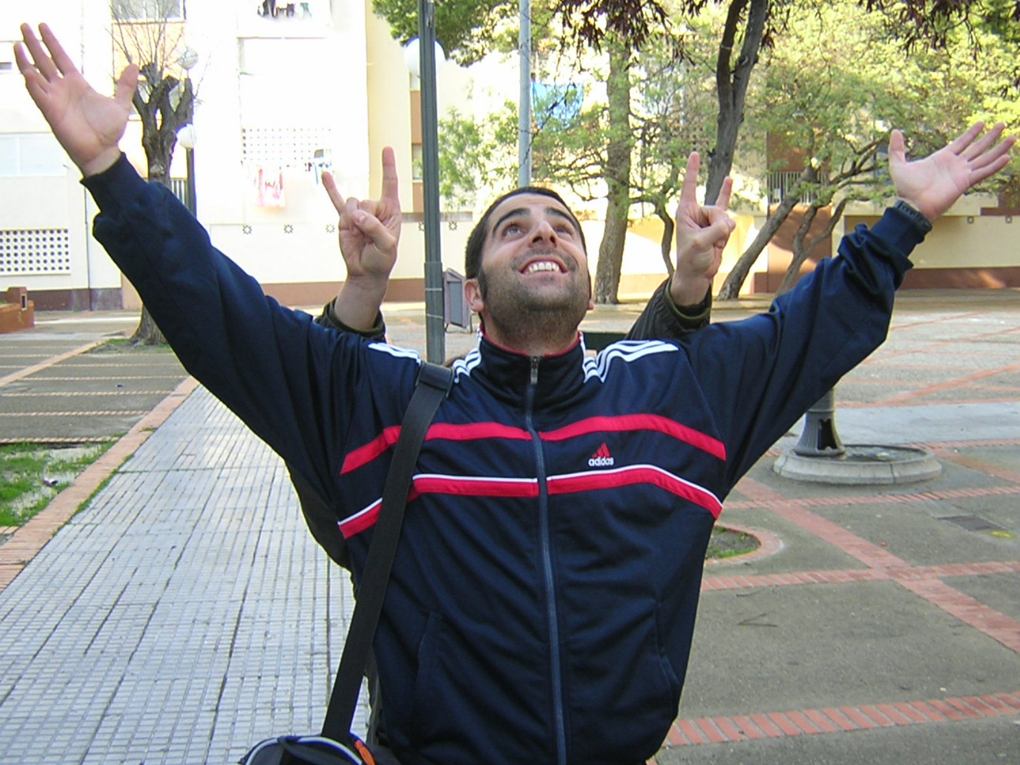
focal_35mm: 36
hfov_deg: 51.4
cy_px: 382
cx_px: 510
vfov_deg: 39.7
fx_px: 1061
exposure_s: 1/132
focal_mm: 4.7
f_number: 2.6
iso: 100
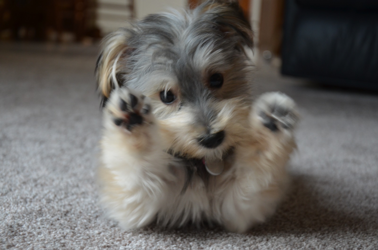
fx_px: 660
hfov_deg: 32.0
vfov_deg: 21.5
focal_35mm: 63
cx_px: 189
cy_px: 125
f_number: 4.8
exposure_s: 1/60
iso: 560
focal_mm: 42
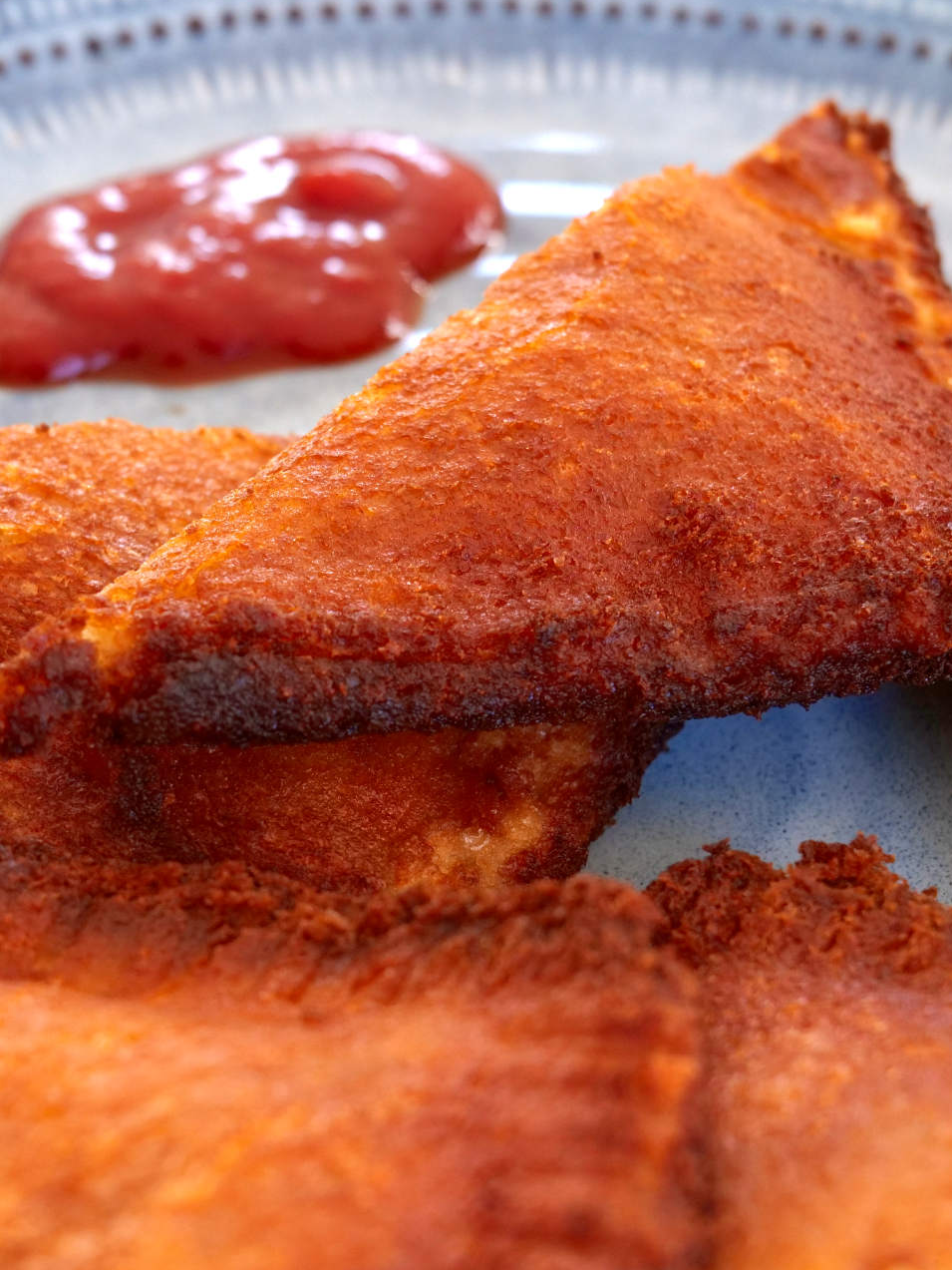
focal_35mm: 87
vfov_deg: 22.5
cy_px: 633
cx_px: 239
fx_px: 3190
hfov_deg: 16.9
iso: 2500
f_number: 8
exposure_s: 1/60
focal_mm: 60
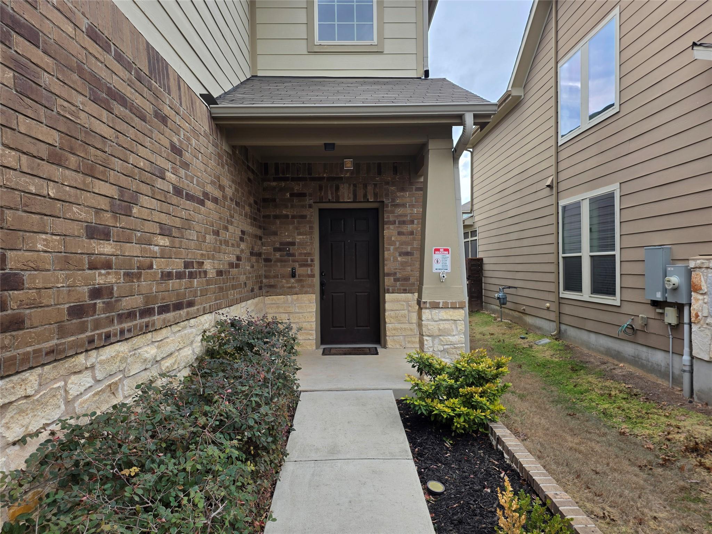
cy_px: 267
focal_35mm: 23
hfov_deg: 73.9
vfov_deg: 58.9
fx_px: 473
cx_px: 356
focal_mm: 6.25
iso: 32
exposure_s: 1/359
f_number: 1.7
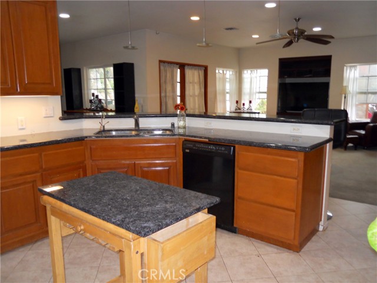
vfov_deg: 49.7
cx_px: 188
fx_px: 305
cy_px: 142
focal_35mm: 28
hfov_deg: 63.4
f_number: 2.7
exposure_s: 1/25
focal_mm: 5
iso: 200
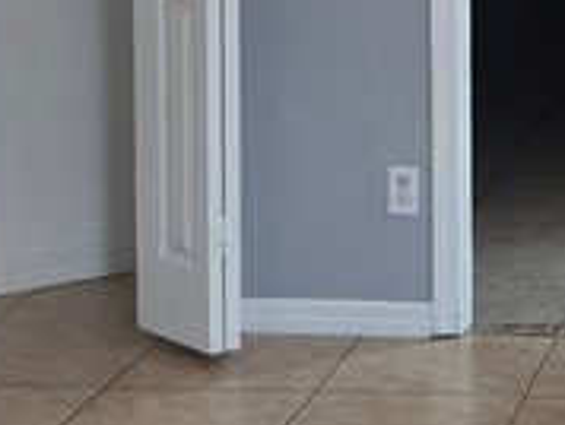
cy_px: -32
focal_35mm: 132
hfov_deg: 14.2
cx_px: 768
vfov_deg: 11.1
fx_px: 2157
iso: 320
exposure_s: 1/120
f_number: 1.8
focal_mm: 5.4
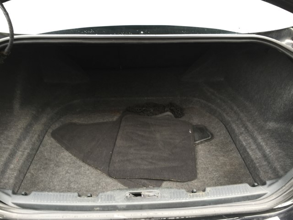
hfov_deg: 61.7
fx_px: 245
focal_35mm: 29
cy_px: 110
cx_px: 146
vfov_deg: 48.2
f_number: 2.2
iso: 32
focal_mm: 4.15
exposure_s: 1/40
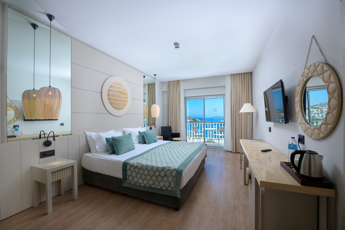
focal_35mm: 14
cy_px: 115
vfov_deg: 81.2
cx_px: 172
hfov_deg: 104.2
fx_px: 134
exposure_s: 1/200
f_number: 8
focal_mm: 14
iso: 100
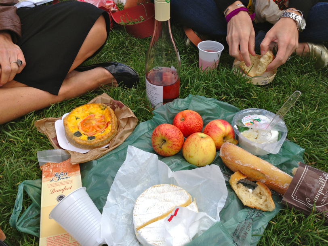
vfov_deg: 42.9
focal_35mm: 33
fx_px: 313
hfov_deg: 55.4
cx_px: 164
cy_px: 123
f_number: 2.4
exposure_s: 1/809
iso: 50
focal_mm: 4.13
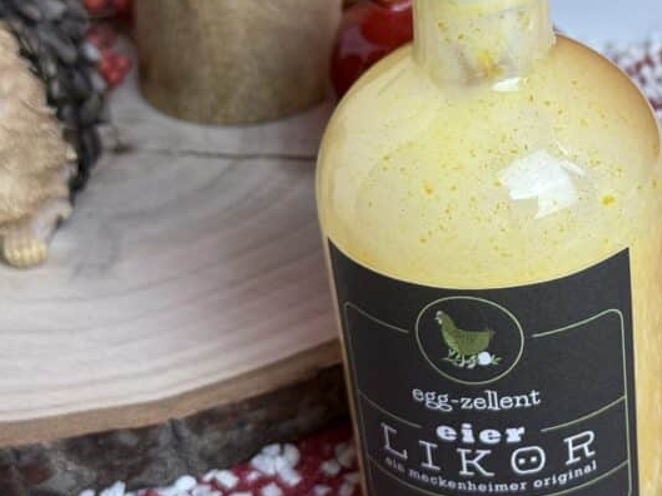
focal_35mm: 93
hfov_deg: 20.5
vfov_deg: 15.8
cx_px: 638
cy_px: 129
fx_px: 1777
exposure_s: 1/100
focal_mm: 6.76
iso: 80
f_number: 1.78
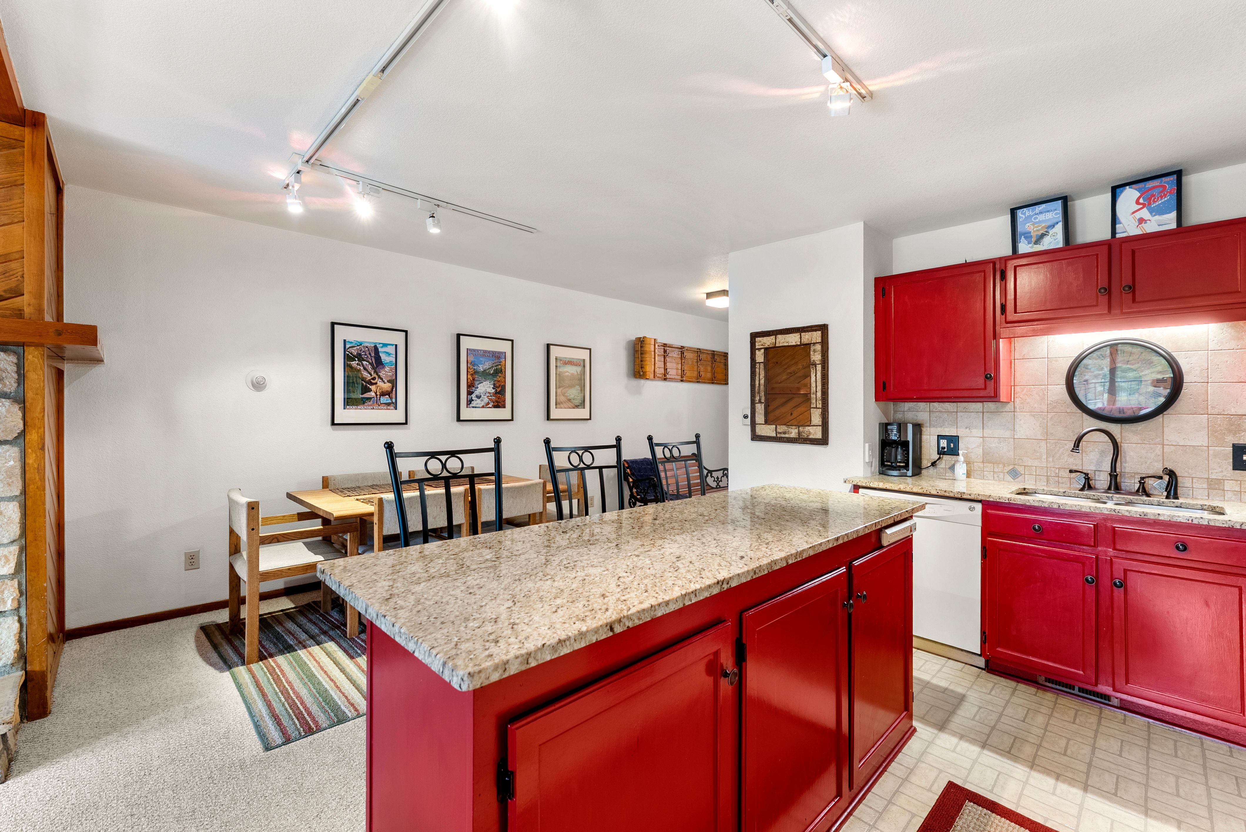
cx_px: 623
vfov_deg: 76.7
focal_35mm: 15
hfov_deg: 99.6
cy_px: 416
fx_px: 526
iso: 200
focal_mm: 15.2
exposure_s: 1
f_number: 7.1
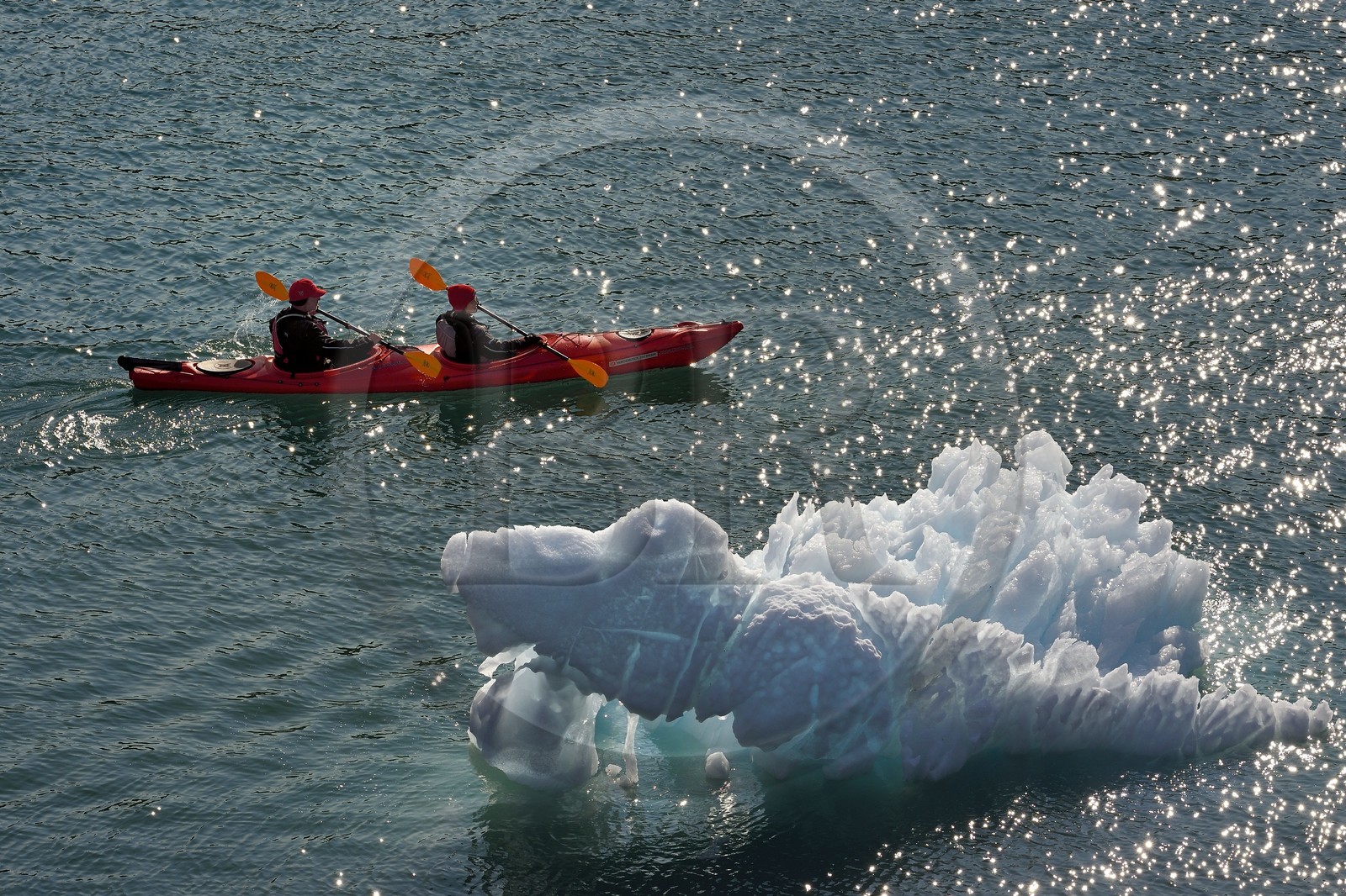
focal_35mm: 190
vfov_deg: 7.2
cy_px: 448
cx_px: 673
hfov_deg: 10.8
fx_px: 7102
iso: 200
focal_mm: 190
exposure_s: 1/640
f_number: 13
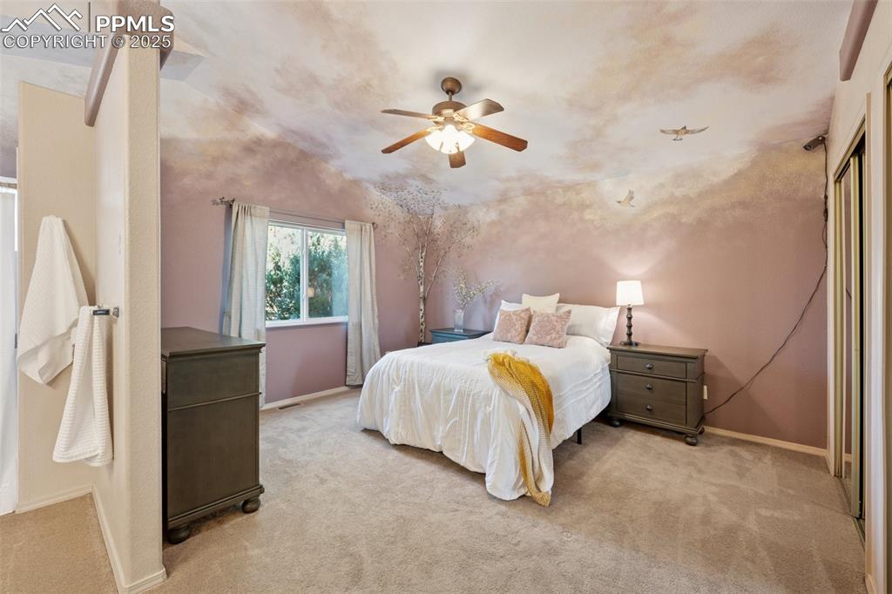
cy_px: 297
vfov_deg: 77.3
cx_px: 446
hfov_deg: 100.4
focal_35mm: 15
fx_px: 372
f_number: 11
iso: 800
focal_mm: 15
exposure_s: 1/4
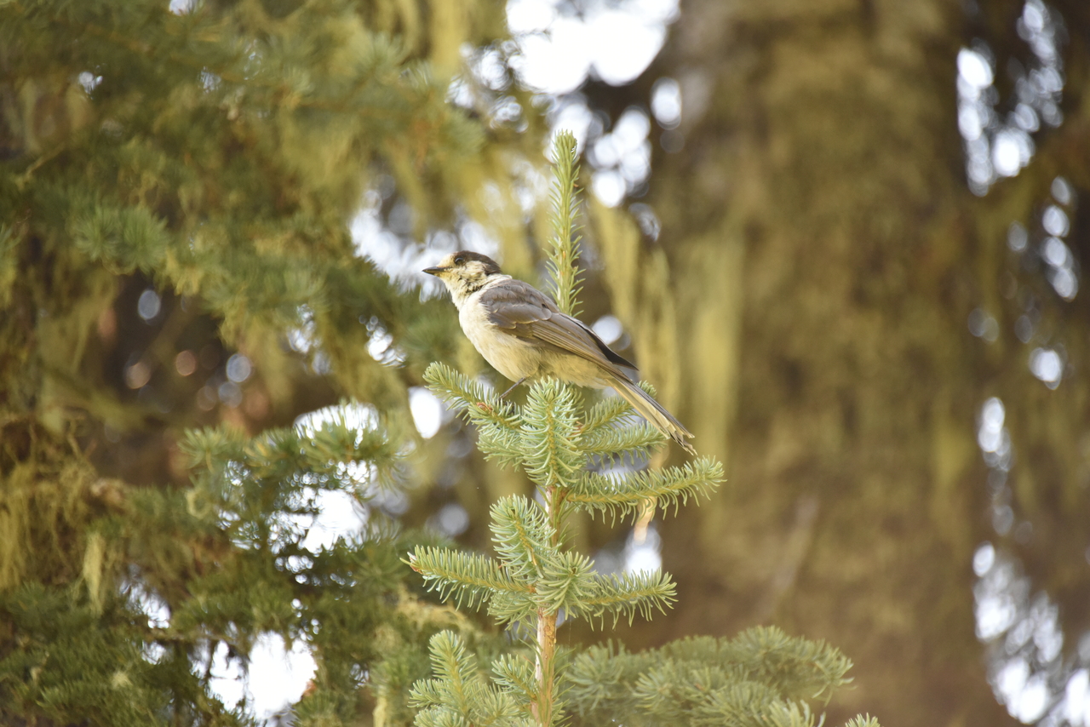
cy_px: 364
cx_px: 545
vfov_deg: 4.6
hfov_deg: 6.9
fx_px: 9085
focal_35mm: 300
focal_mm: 300
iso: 2800
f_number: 5.6
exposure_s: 1/640
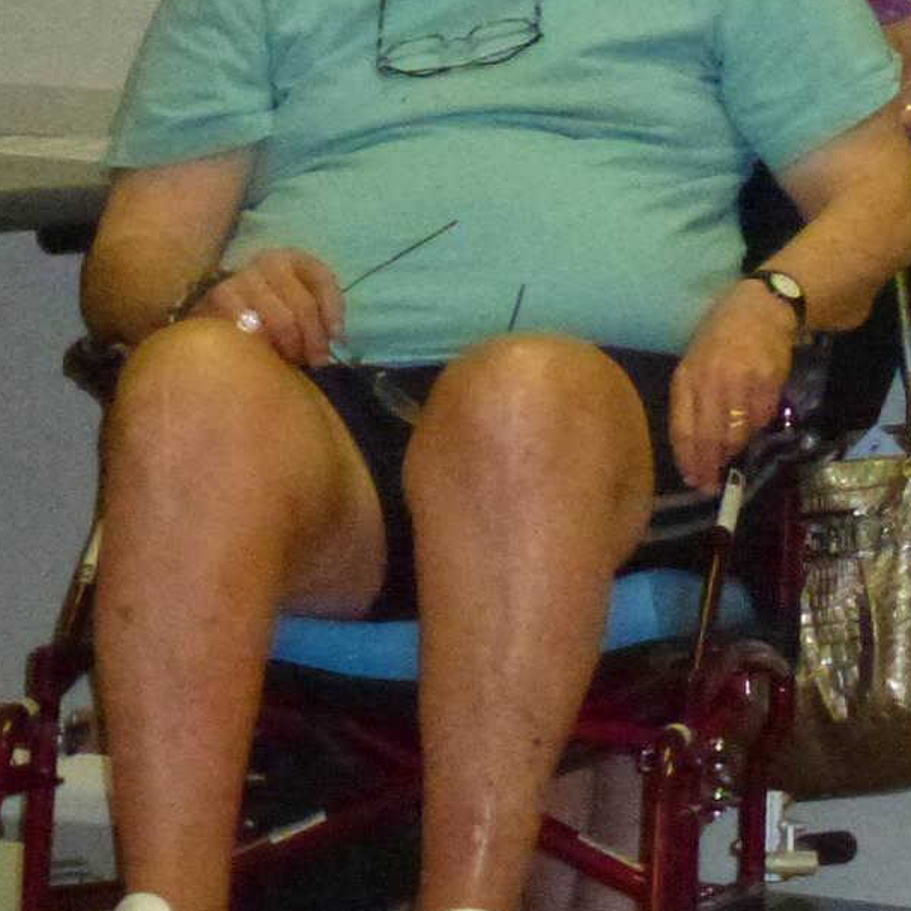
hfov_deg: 8.1
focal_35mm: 208
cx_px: 1726
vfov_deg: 8.3
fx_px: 6193
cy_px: -387
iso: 800
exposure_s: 1/60
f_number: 4.4
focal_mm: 10.1
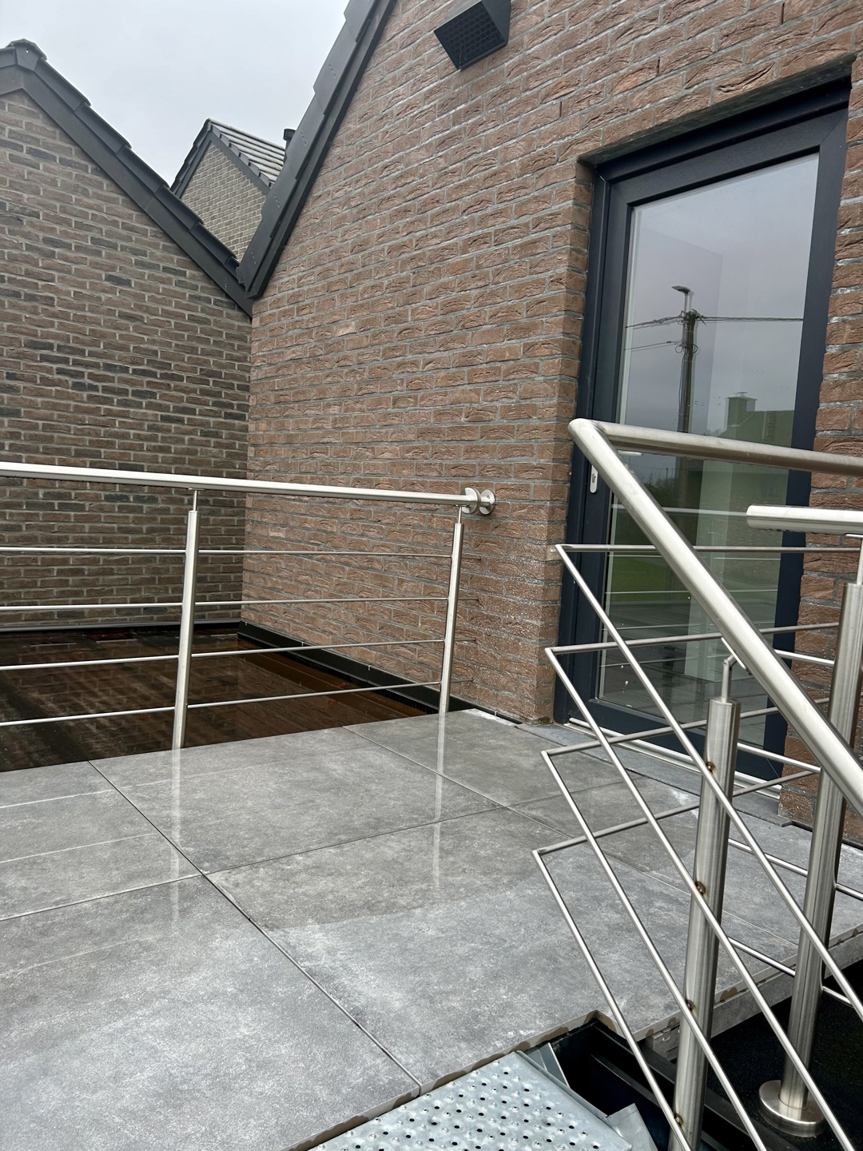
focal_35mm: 26
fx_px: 864
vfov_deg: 67.3
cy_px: 576
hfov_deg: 53.1
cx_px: 432
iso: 40
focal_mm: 5.7
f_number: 1.5
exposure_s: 1/121
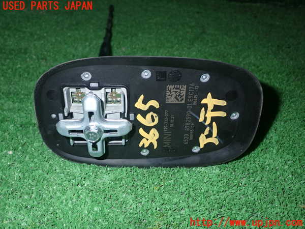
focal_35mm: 36
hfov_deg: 51.4
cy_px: 114
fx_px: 317
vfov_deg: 39.7
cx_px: 152
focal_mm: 6.37
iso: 320
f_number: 7.1
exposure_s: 1/40
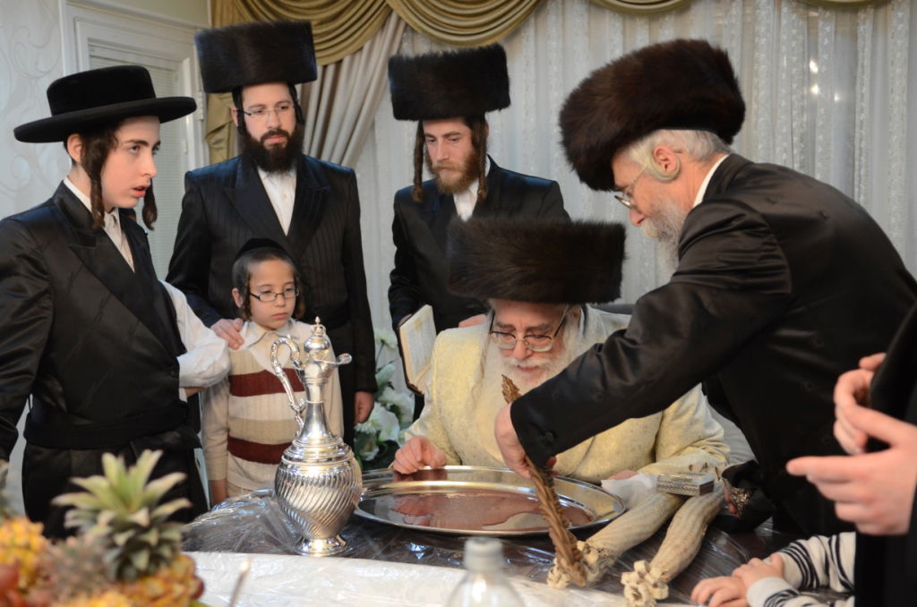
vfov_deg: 29.7
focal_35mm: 45
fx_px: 1144
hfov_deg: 43.7
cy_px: 304
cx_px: 458
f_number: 3.2
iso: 1250
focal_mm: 30
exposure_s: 1/100
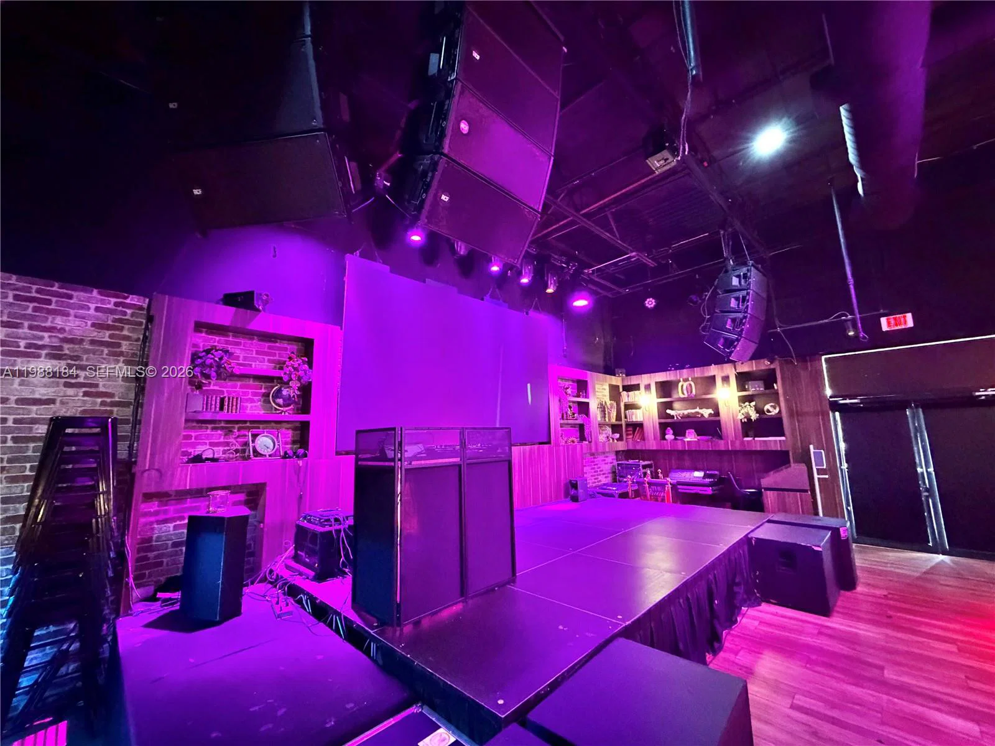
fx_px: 402
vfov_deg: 85.7
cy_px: 373
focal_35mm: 14
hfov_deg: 102.1
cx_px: 498
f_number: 2.2
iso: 1250
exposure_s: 1/30
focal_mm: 2.22
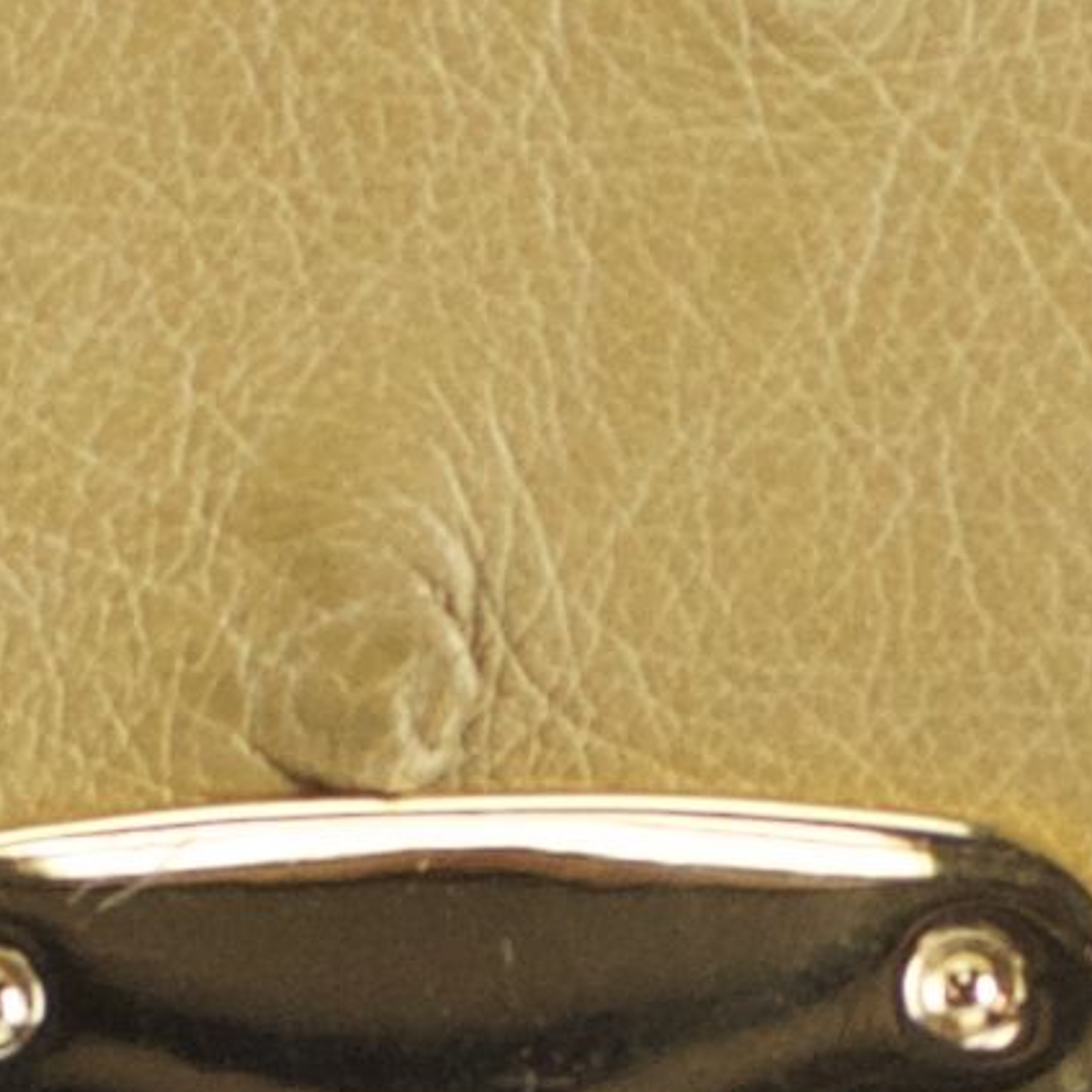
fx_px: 18485
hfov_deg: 3.4
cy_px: 1084
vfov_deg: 3.4
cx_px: 484
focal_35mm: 518
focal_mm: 35
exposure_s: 1/125
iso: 800
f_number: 4.5
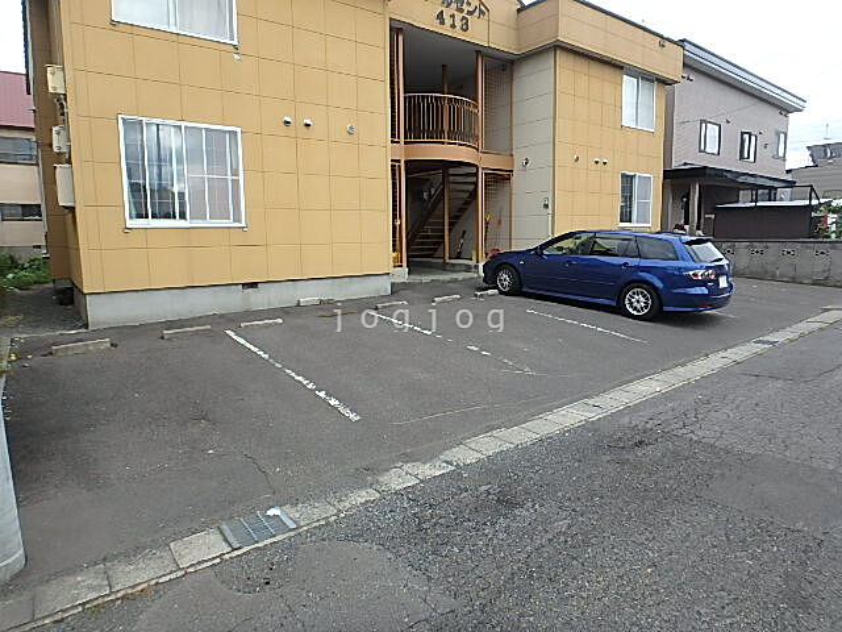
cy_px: 316
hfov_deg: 79.0
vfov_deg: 63.4
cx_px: 421
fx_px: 511
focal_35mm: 21
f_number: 3.5
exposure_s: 1/400
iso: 125
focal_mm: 3.7
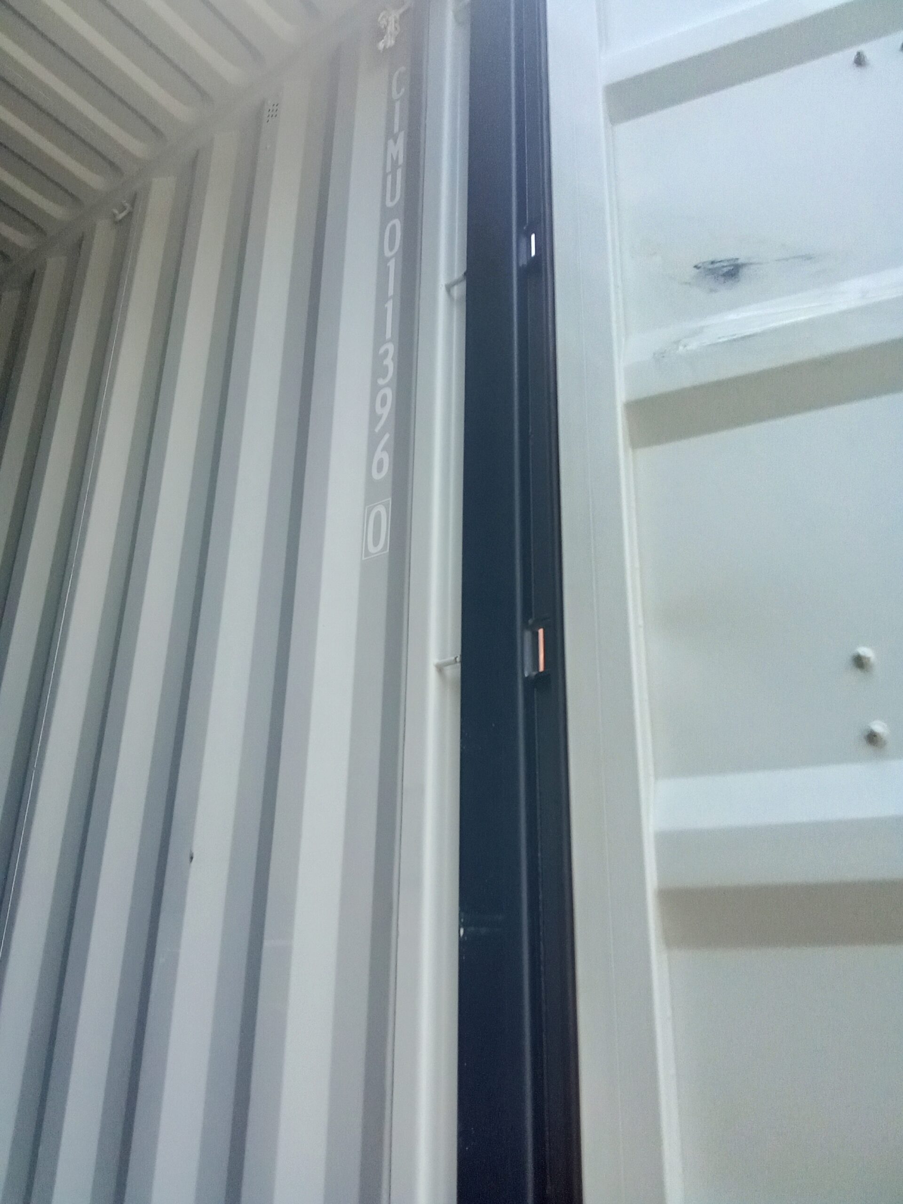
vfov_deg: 63.4
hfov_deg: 49.7
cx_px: 452
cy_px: 602
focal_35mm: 28
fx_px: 974
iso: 100
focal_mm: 2.78
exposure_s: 1/304
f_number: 2
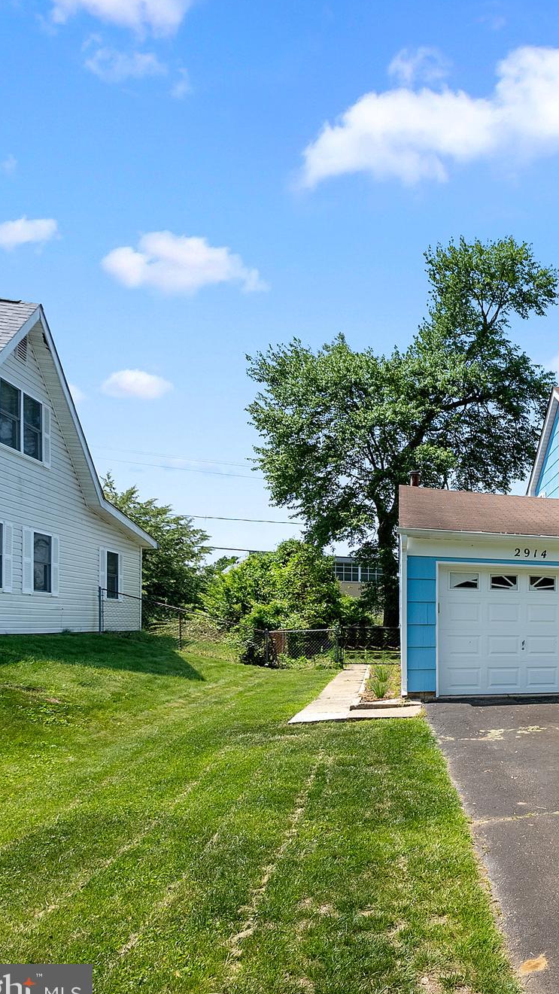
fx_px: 685
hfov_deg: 34.1
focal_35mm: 26
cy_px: 505
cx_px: 696
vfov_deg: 71.9
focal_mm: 16
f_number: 8
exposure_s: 1/1000
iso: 800
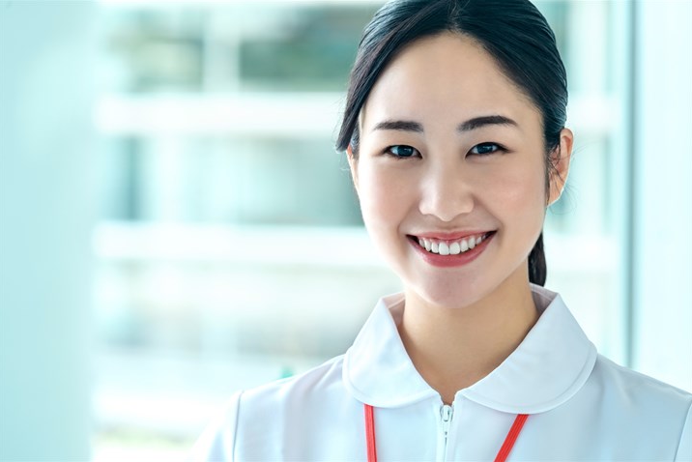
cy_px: 231
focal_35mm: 201
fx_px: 3865
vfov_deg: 6.8
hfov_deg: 10.2
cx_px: 346
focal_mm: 200
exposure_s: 1/320
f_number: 5.6
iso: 400
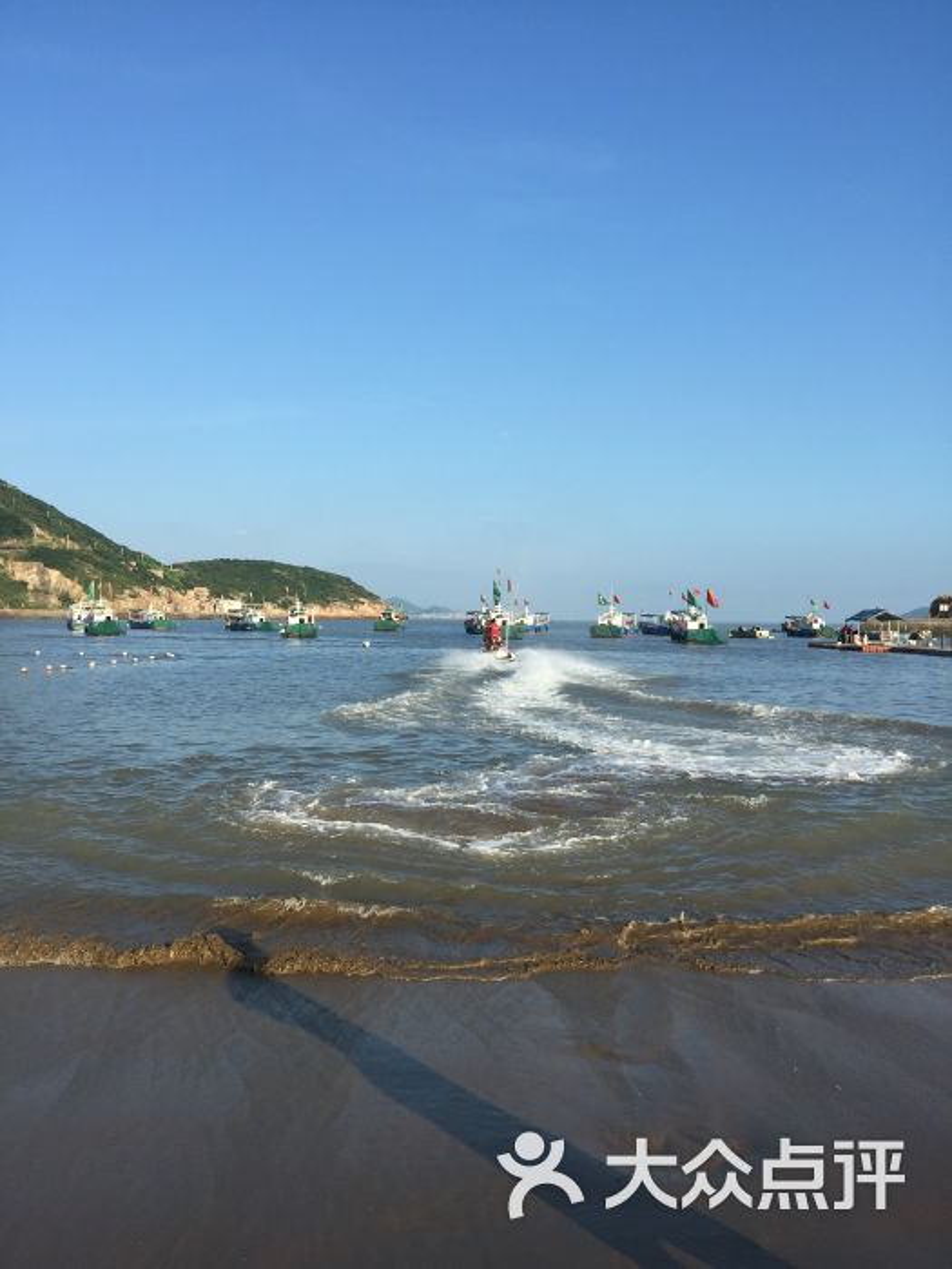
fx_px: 1063
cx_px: 476
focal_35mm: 29
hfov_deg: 48.2
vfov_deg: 61.7
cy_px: 634
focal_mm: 4.15
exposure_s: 1/1582
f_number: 2.2
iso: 32
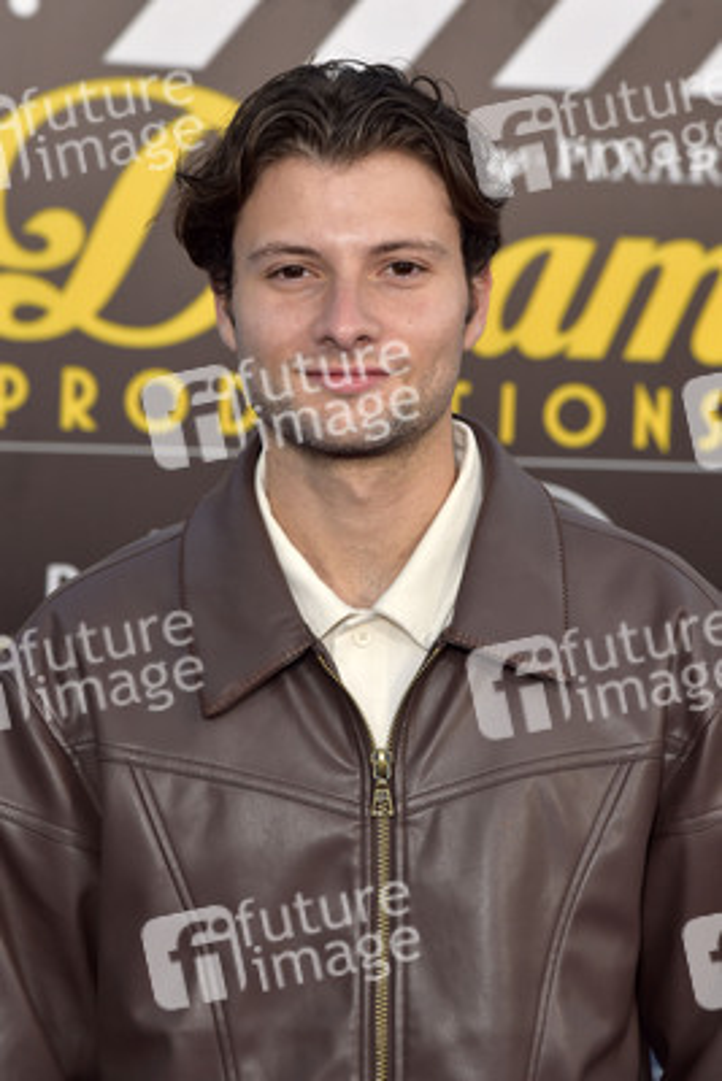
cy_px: 540
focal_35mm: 105
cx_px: 361
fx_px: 3156
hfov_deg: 13.1
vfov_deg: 19.4
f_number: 6.3
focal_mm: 105
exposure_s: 1/250
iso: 640
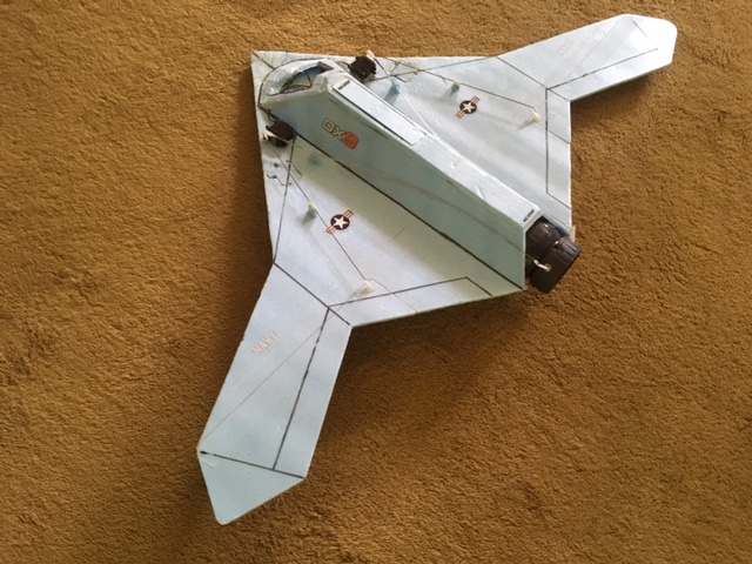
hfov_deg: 61.7
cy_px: 282
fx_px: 630
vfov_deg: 48.2
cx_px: 376
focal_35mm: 29
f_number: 2.2
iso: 200
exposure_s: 1/17
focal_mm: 4.15
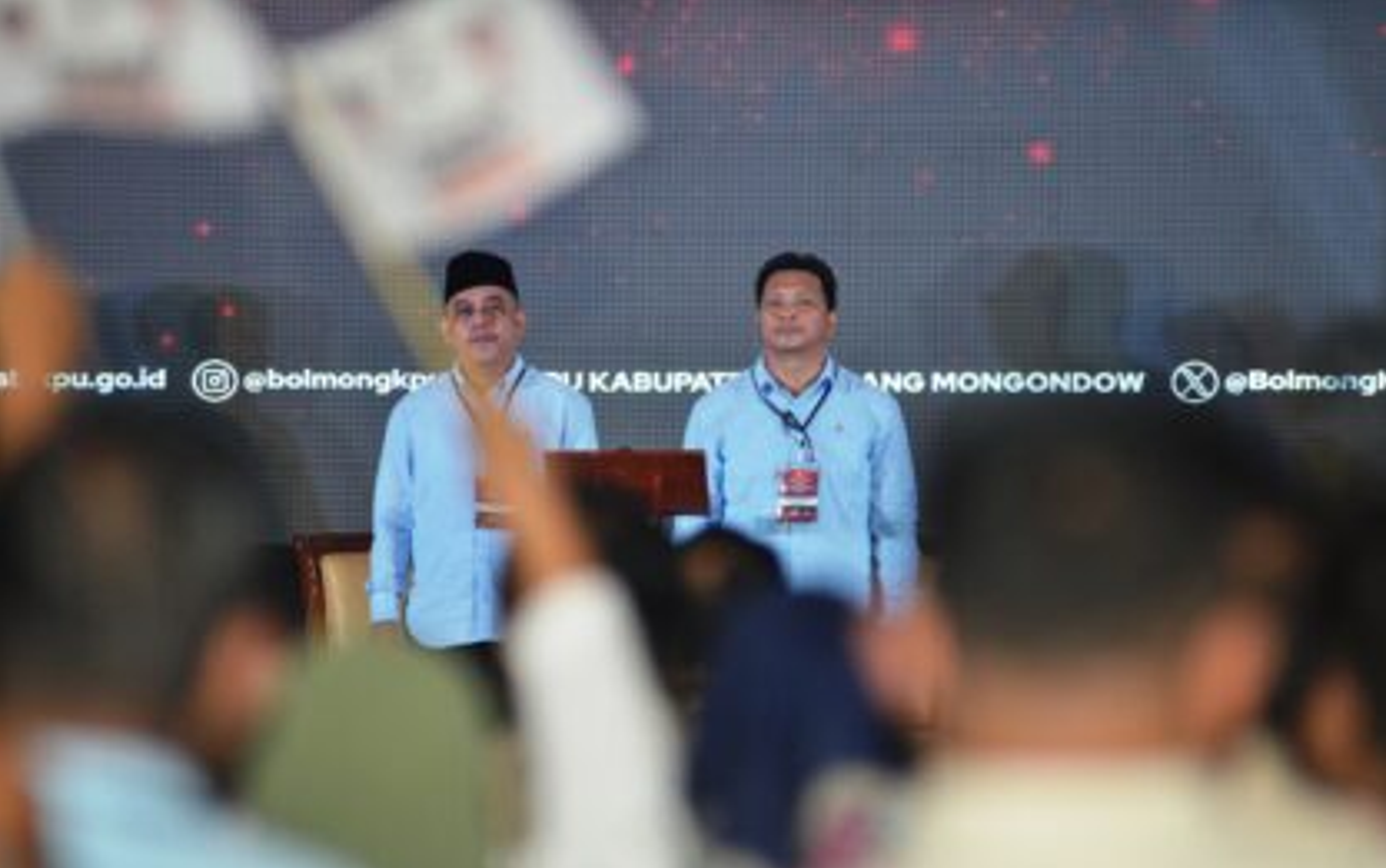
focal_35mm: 308
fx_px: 11639
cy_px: 409
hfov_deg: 6.8
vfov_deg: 4.3
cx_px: 691
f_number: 2.8
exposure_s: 1/200
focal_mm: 200
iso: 640
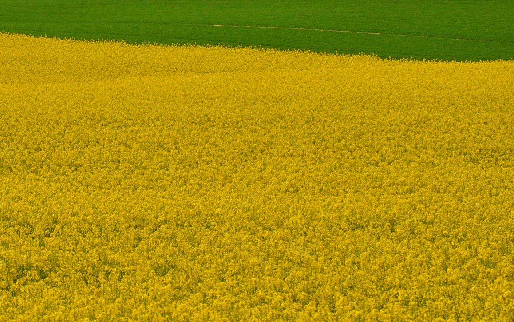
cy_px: 94
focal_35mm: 297
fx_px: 4160
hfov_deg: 7.1
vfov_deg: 4.4
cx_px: 93
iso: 200
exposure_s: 1/320
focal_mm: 105
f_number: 10
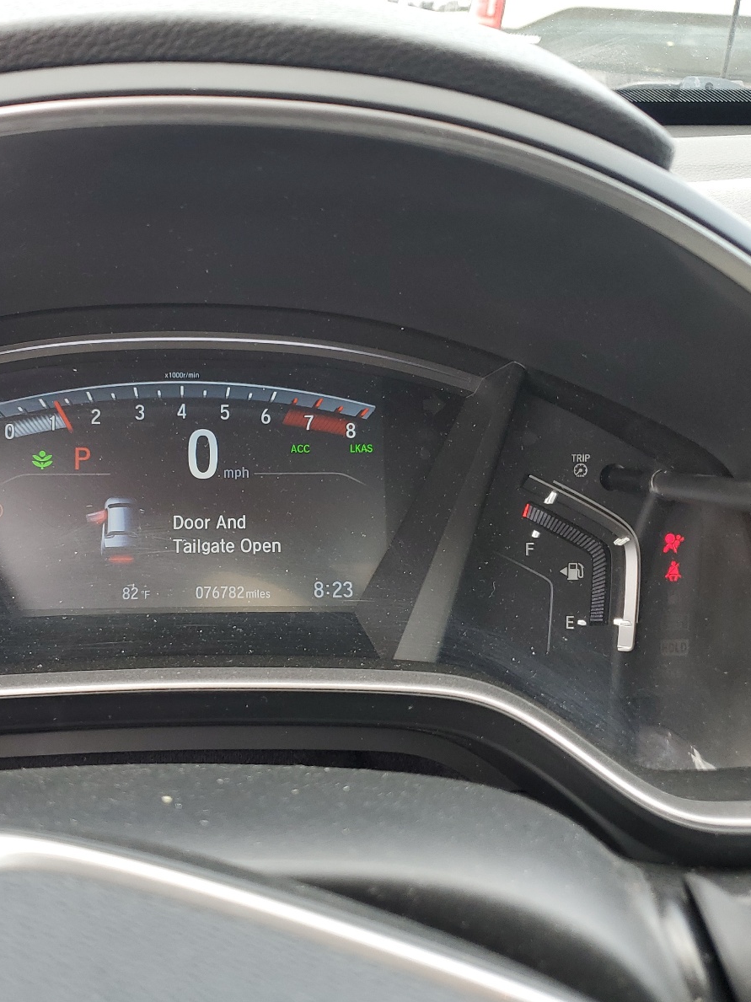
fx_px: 1013
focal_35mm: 35
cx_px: 208
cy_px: 504
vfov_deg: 52.6
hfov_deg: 39.8
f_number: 1.5
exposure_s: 1/120
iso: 52
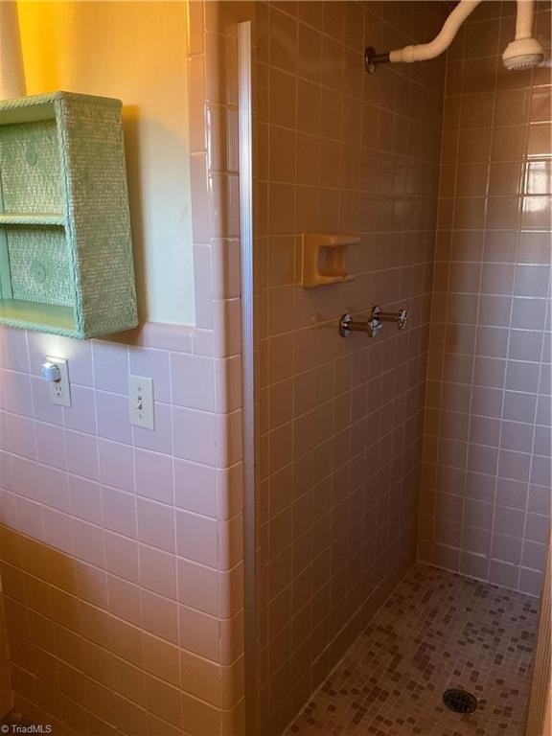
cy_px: 368
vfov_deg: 61.7
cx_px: 276
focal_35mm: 29
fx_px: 617
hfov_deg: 48.2
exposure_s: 1/40
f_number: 1.8
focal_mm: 3
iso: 250
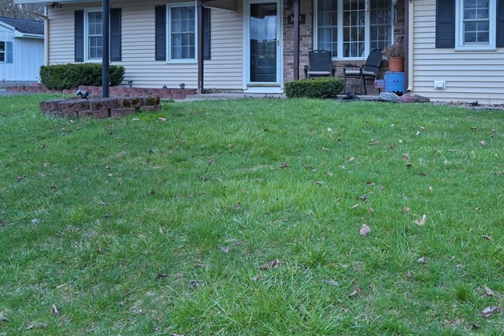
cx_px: 375
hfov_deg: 49.9
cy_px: 119
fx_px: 518
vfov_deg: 35.7
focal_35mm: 37
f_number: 8
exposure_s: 1/60
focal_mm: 22
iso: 400
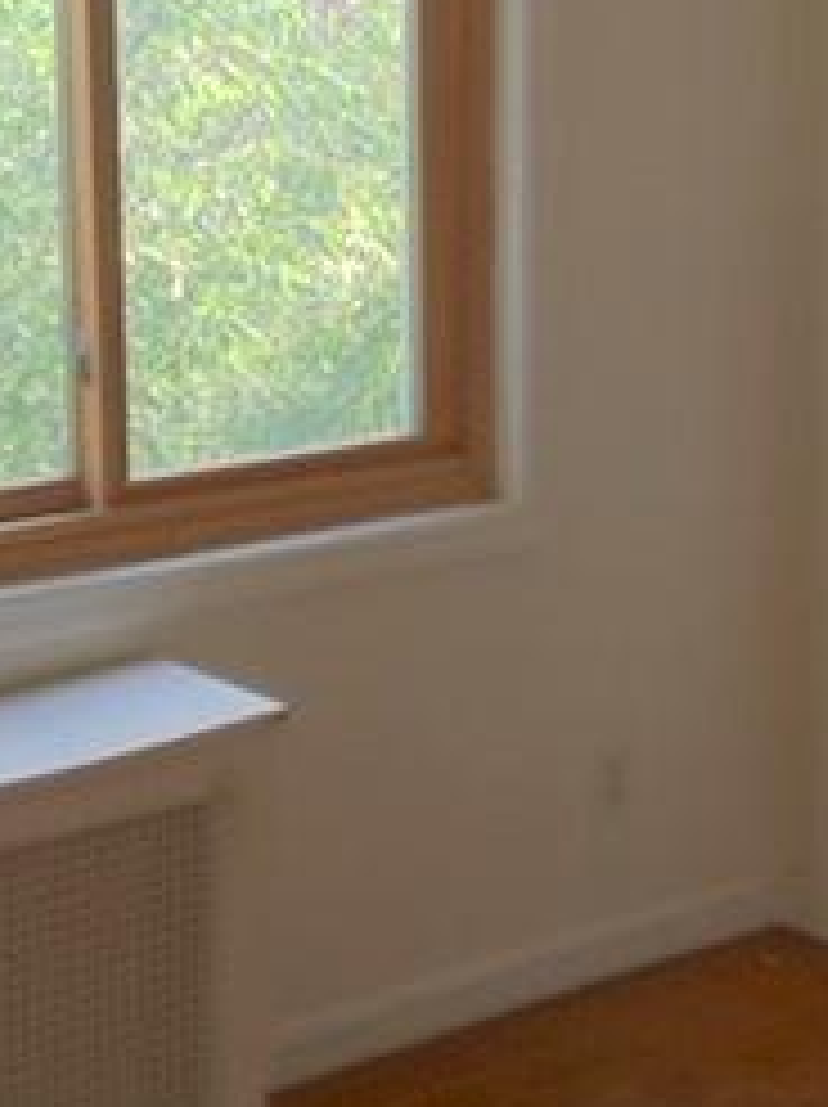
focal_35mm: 91
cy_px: 369
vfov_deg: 21.5
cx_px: 414
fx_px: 2907
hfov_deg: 16.2
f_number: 2.8
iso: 80
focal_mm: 3.85
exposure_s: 1/24
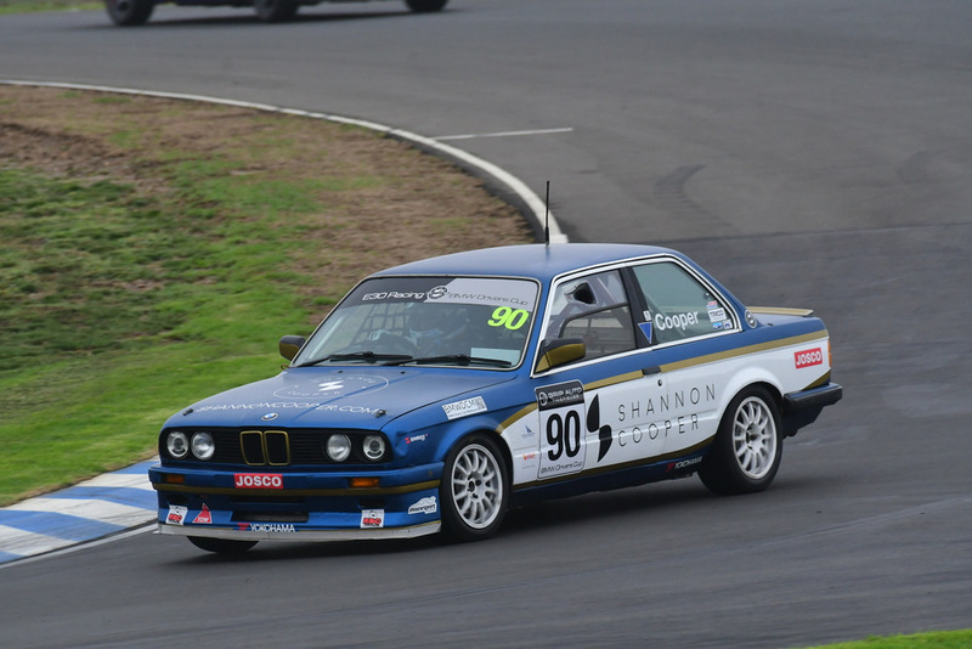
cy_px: 324
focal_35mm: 750
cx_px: 486
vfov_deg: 1.8
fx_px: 20256
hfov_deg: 2.7
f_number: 9
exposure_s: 1/640
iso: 1000
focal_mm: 500
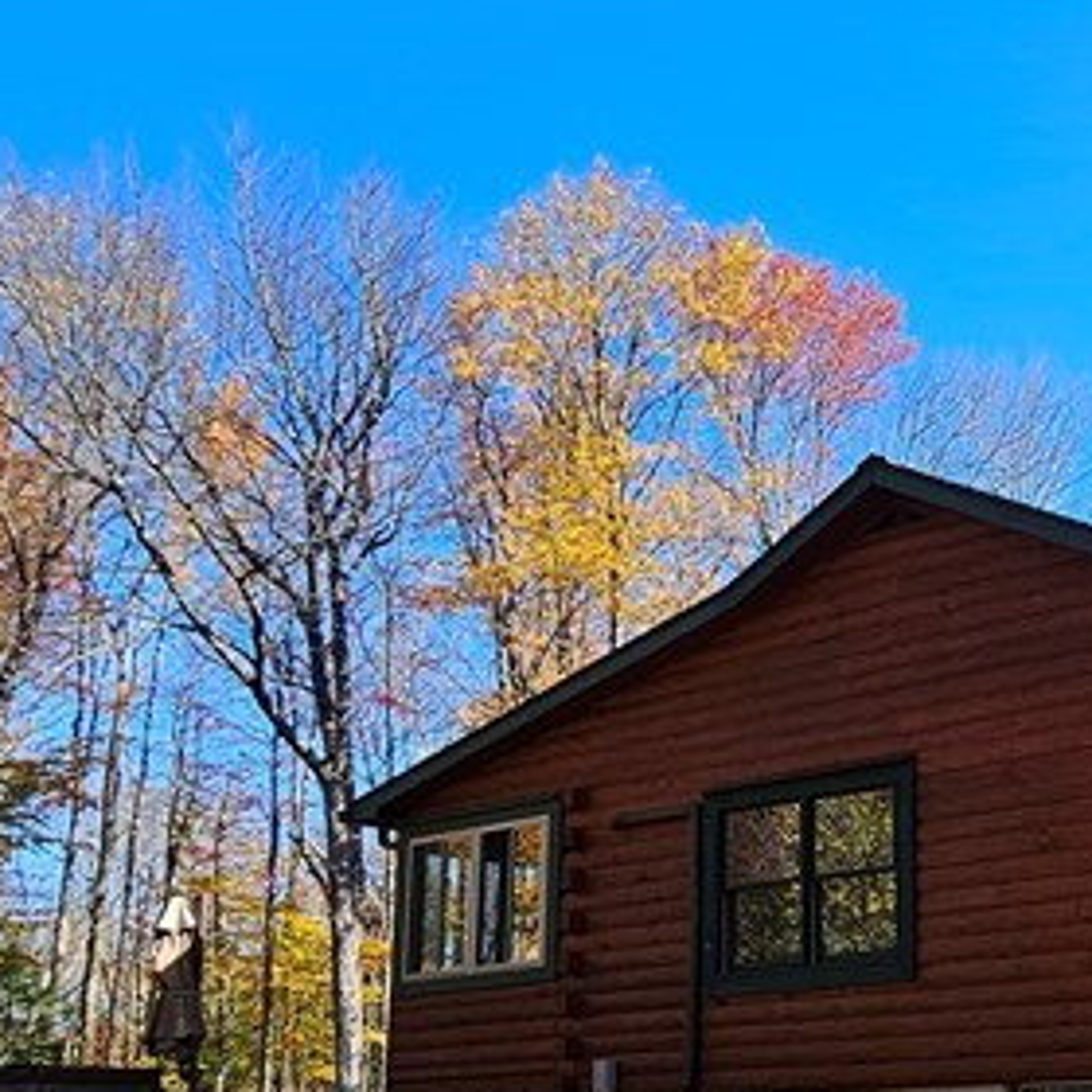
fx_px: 1499
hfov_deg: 35.8
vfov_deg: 39.5
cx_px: 1115
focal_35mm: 42
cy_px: 729
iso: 50
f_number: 2.2
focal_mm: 2.2
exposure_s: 1/843
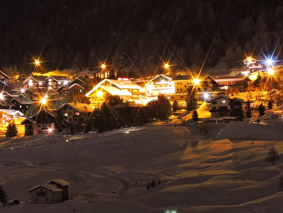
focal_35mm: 70
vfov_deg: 21.0
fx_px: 572
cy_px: 106
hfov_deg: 27.8
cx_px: 142
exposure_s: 15
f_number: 5.6
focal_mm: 12.5
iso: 100
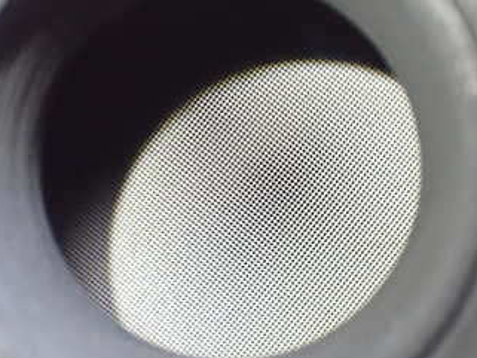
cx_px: 224
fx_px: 772
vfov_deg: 26.1
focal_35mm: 56
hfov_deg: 34.3
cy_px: 156
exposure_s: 1/30
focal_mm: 5.4
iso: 1000
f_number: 2.3
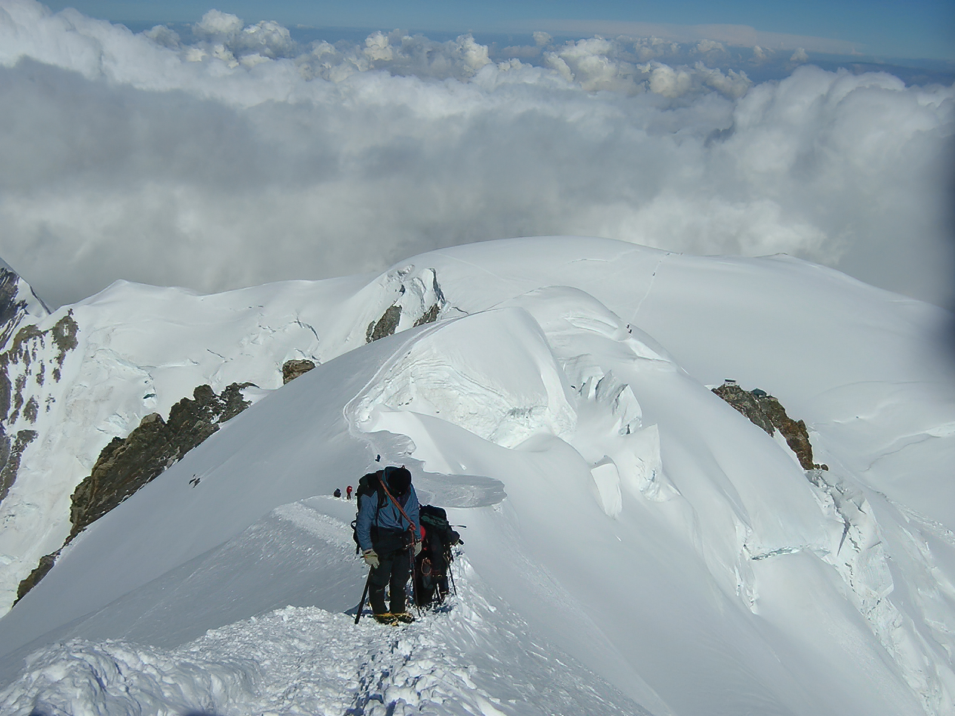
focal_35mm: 36
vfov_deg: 39.7
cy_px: 358
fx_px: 993
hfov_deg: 51.4
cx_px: 478
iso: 100
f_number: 5.2
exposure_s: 1/1524
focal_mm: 4.7
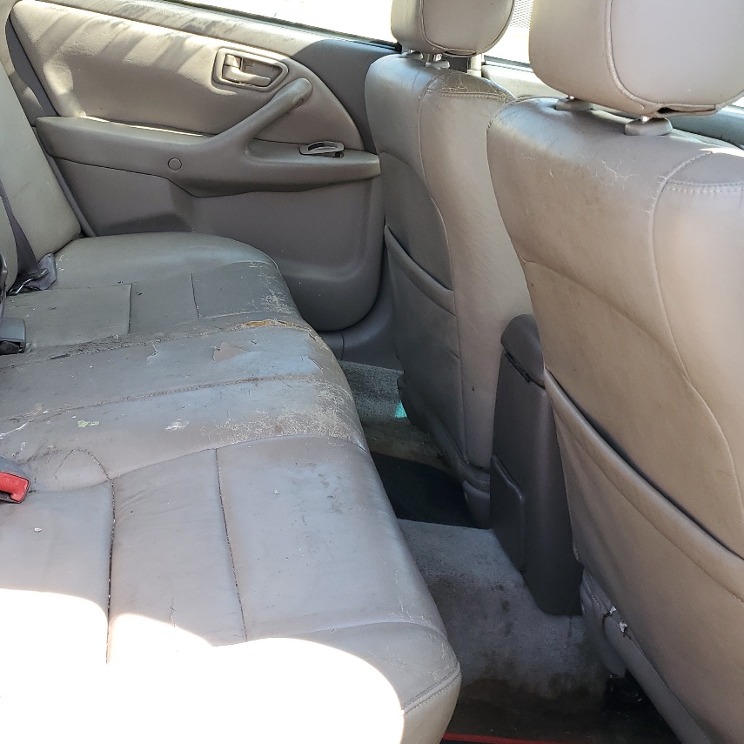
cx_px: 258
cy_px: 227
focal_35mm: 43
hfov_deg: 38.8
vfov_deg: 38.6
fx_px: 1046
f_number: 1.5
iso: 50
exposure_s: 1/270
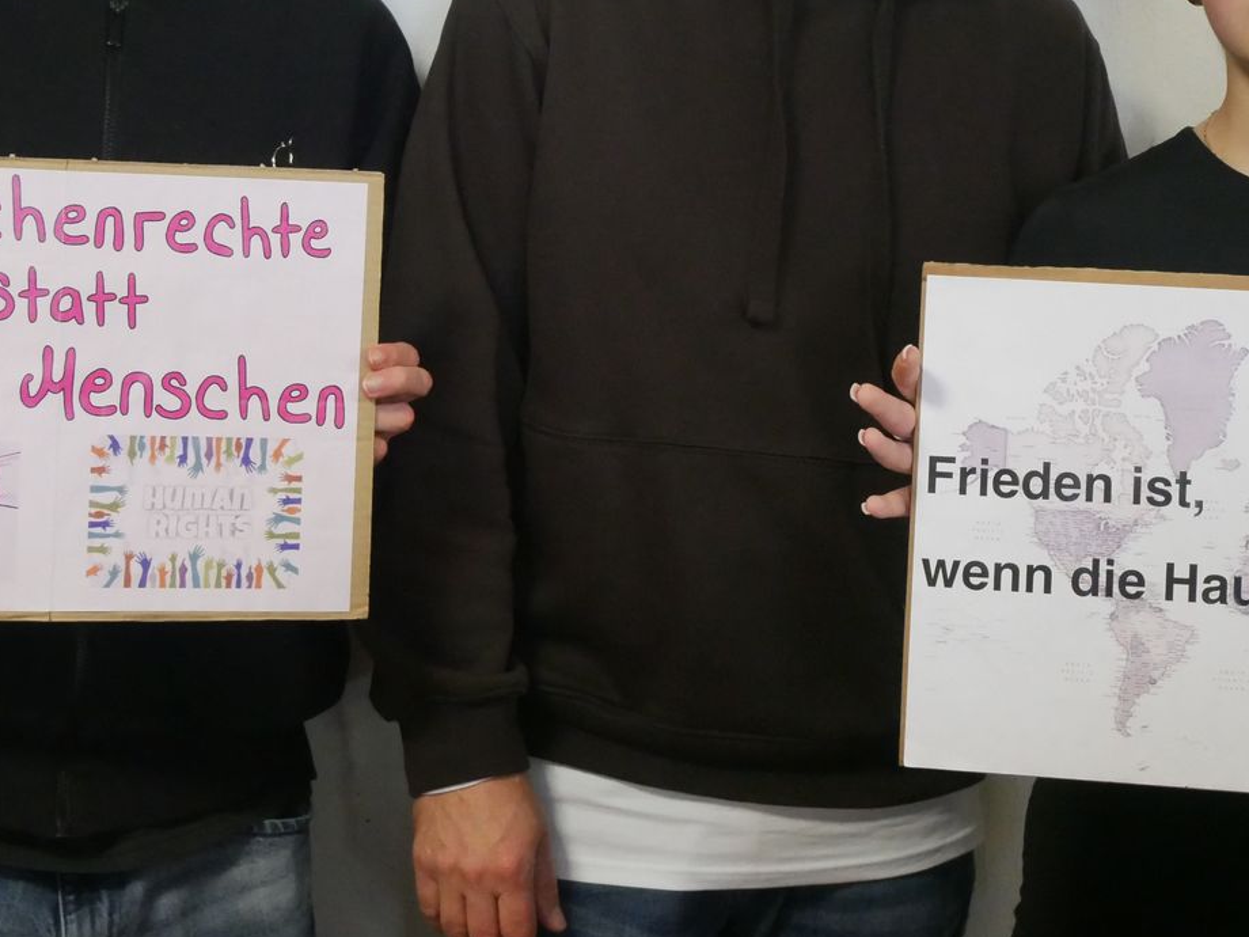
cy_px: 174
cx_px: 620
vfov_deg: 16.8
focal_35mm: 87
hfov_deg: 22.5
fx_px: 3139
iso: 3200
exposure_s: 1/30
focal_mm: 25
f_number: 5.1
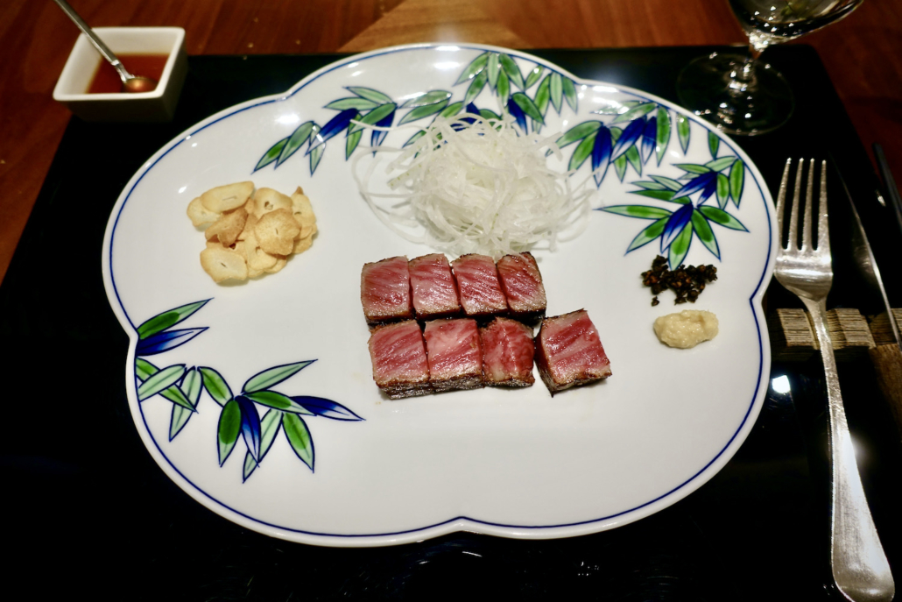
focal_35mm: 24
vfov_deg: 53.1
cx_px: 451
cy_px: 301
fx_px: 601
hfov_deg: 73.7
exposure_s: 1/30
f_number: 1.8
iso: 125
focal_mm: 8.8
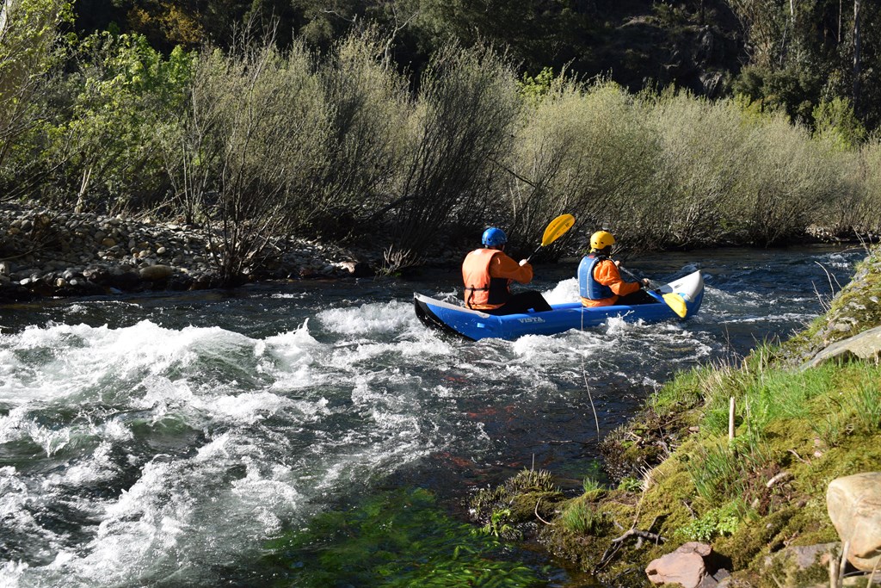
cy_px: 294
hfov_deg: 45.0
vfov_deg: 30.9
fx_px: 1065
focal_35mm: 44
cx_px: 440
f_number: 8
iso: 100
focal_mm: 29
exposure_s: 1/200
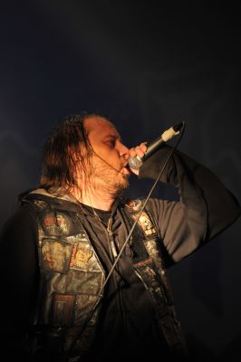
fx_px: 3772
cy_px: 181
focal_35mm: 375
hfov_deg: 3.7
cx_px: 120
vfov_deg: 5.5
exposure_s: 1/80
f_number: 6.3
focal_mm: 250
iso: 640
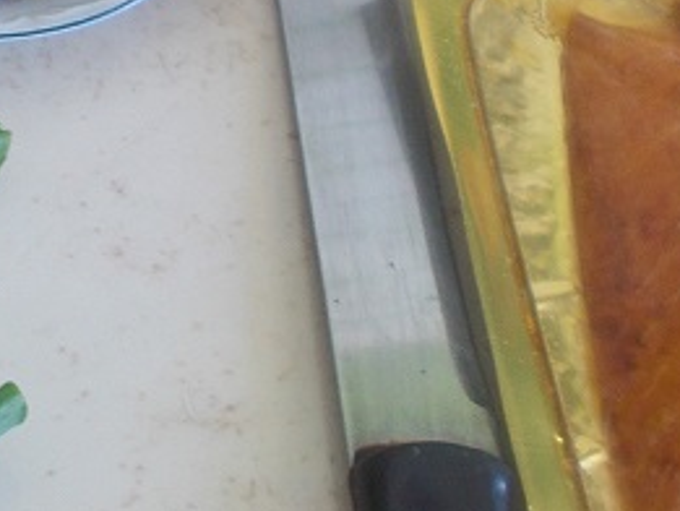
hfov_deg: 18.8
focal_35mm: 102
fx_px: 2005
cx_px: 10
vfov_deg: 14.2
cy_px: -57
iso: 100
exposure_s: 1/25
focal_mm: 4.6
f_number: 3.2
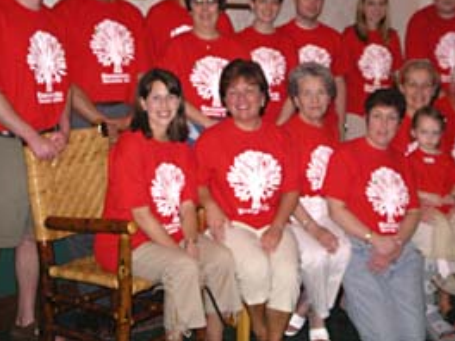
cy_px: 116
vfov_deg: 21.2
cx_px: 260
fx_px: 907
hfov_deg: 28.1
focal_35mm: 69
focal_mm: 10.9
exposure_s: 1/46
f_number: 3.2
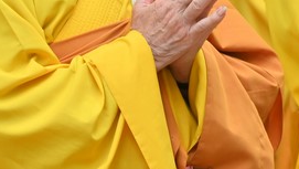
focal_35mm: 301
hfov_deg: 7.2
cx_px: 211
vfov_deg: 4.0
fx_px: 2389
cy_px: -44
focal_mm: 120
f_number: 4.5
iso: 1600
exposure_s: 1/80
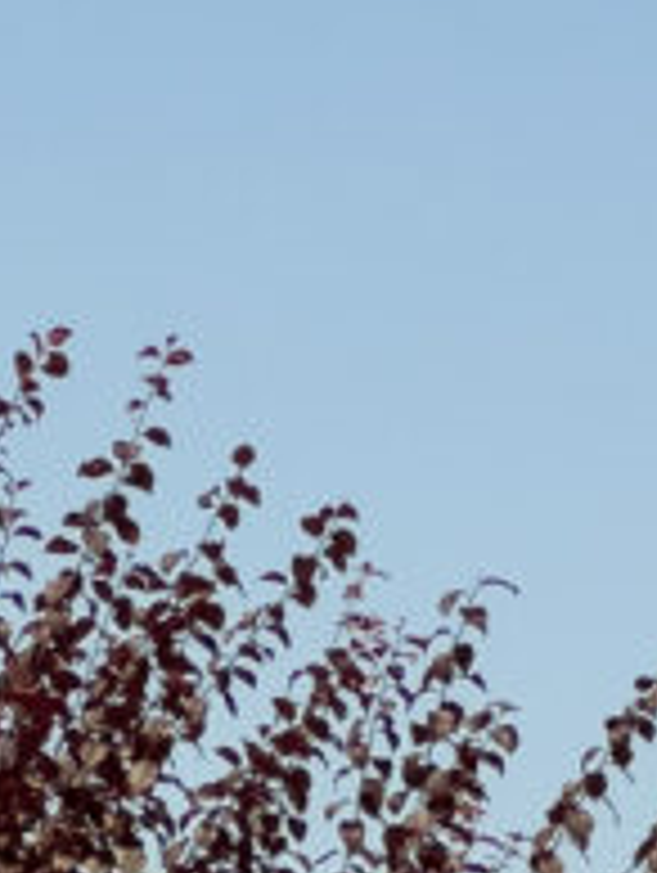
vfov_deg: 4.8
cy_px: 1498
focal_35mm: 406
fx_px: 10252
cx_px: 706
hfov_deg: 3.7
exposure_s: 1/800
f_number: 2.8
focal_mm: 9
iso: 32
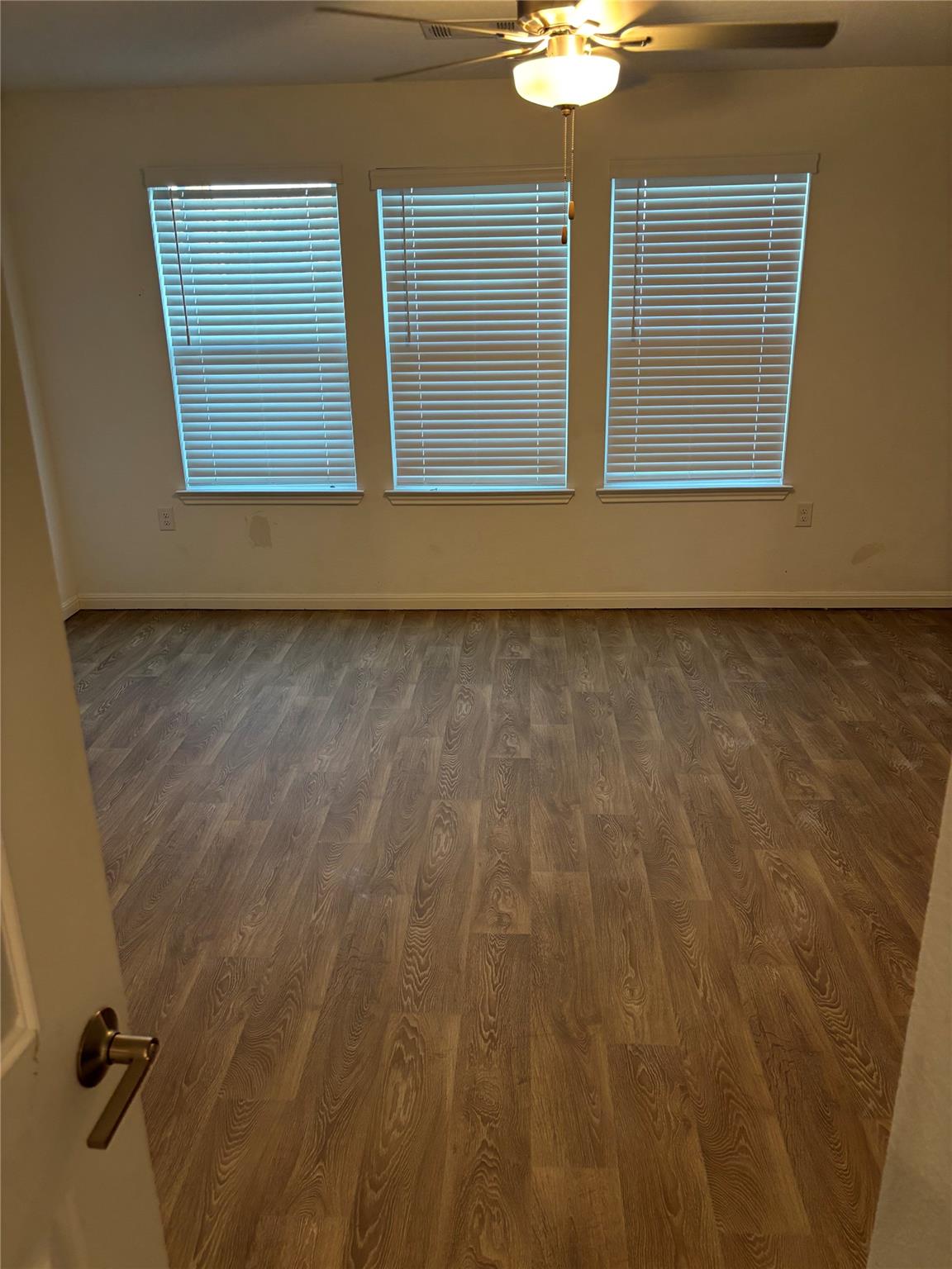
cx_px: 476
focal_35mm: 26
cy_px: 634
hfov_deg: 53.1
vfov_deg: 67.3
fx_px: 953
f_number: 1.6
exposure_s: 1/60
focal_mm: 5.96
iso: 160
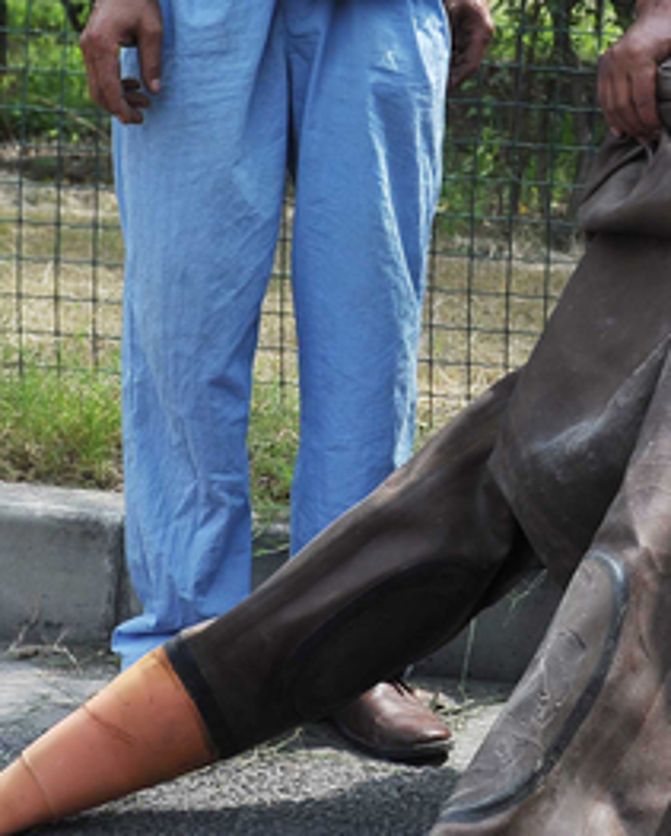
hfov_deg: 19.3
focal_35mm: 77
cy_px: 37
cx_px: 703
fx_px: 1908
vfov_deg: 23.8
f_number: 5
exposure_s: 1/500
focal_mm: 24
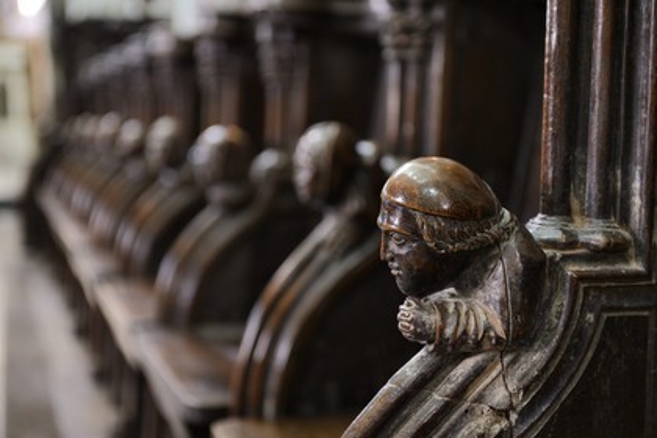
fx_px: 1131
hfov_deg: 32.4
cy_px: 219
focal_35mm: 62
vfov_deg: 21.9
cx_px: 328
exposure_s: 1/8
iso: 1600
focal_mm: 62
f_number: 3.2
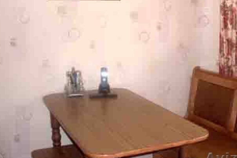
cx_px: 144
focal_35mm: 52
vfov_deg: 25.8
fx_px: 342
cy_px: 49
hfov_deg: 38.0
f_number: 2.8
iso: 100
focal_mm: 6.3
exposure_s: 1/45
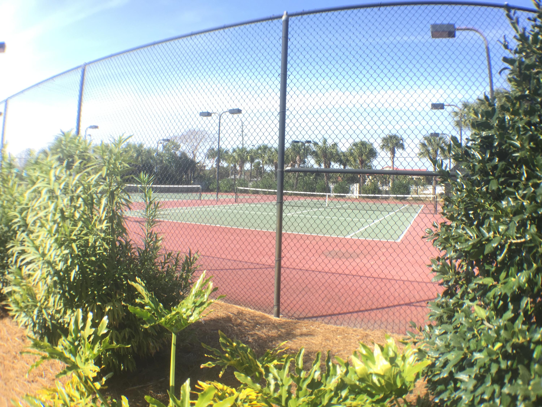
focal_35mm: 29
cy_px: 204
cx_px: 271
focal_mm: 4.15
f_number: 2.2
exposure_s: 1/527
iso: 32
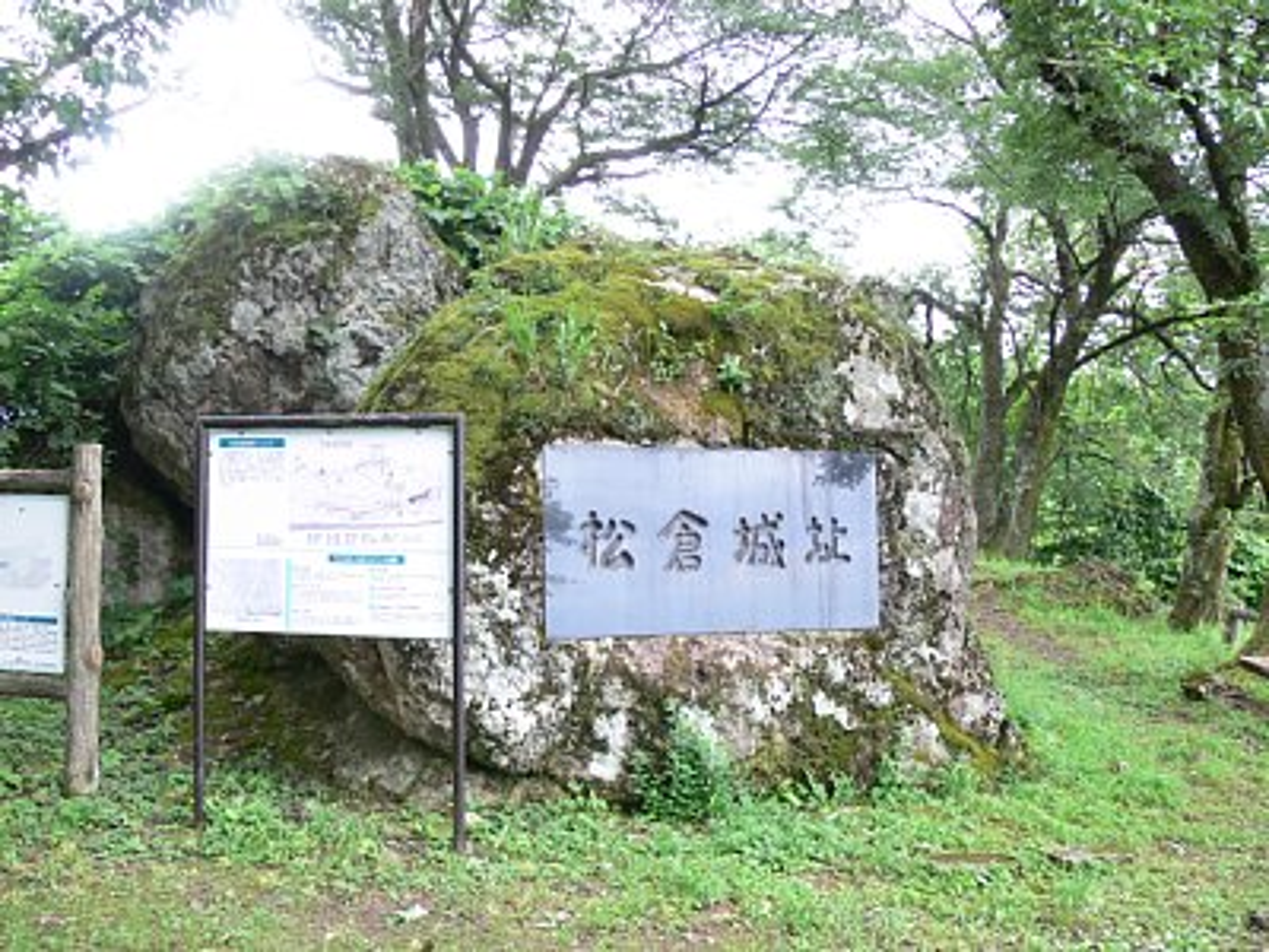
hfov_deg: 52.6
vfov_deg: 40.7
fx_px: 1283
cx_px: 634
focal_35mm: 35
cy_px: 476
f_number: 2.8
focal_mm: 7.4
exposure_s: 1/60
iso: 80
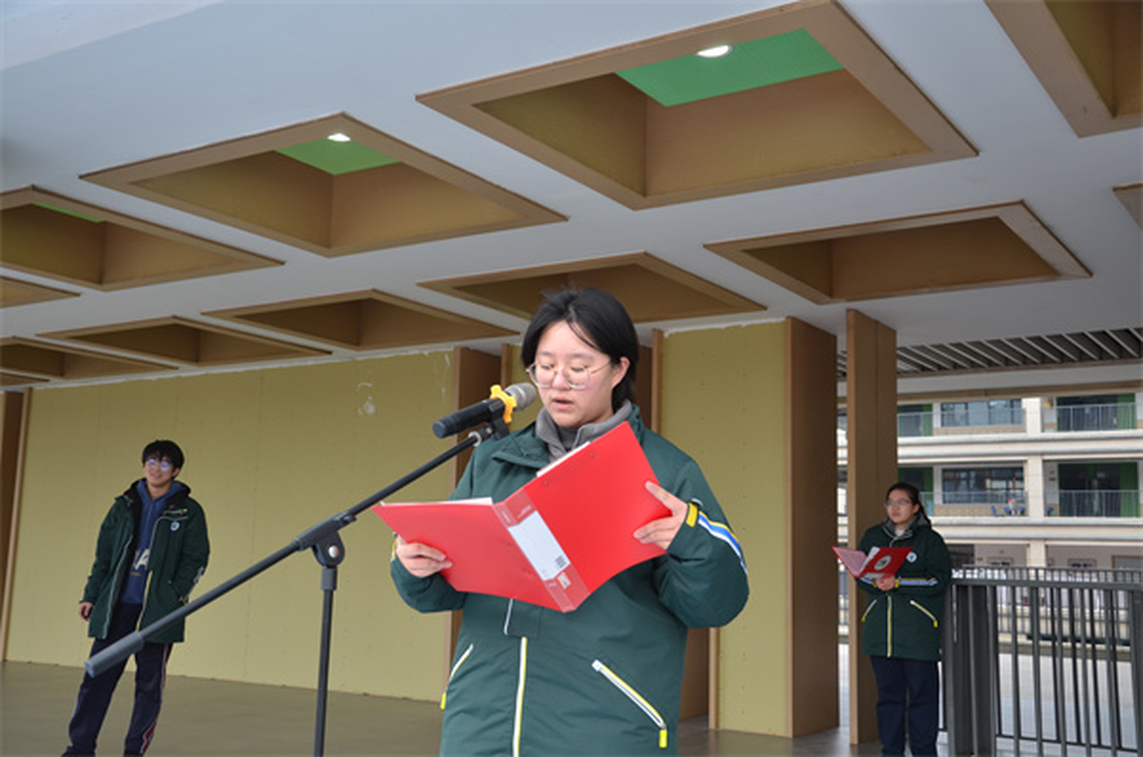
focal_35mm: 39
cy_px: 378
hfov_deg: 49.7
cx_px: 572
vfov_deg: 34.0
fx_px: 1235
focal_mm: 26
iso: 250
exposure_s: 1/100
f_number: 5
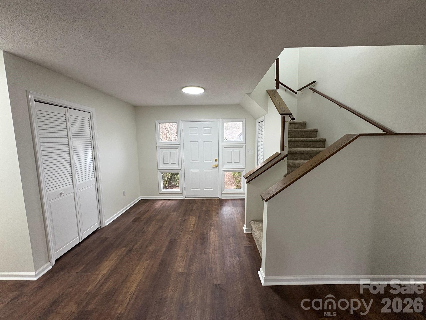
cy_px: 160
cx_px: 213
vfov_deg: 85.7
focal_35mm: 14
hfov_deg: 102.1
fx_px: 172
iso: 200
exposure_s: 1/120
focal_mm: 2.22
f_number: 2.2
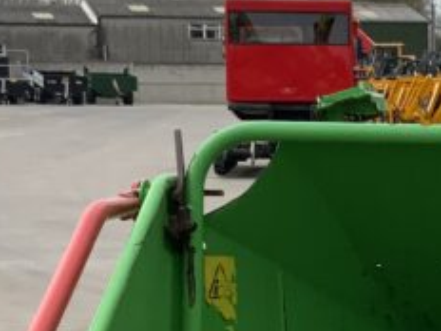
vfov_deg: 11.4
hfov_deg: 14.9
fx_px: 1631
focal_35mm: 128
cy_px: 365
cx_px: 527
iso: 16
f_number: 1.8
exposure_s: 1/1451
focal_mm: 3
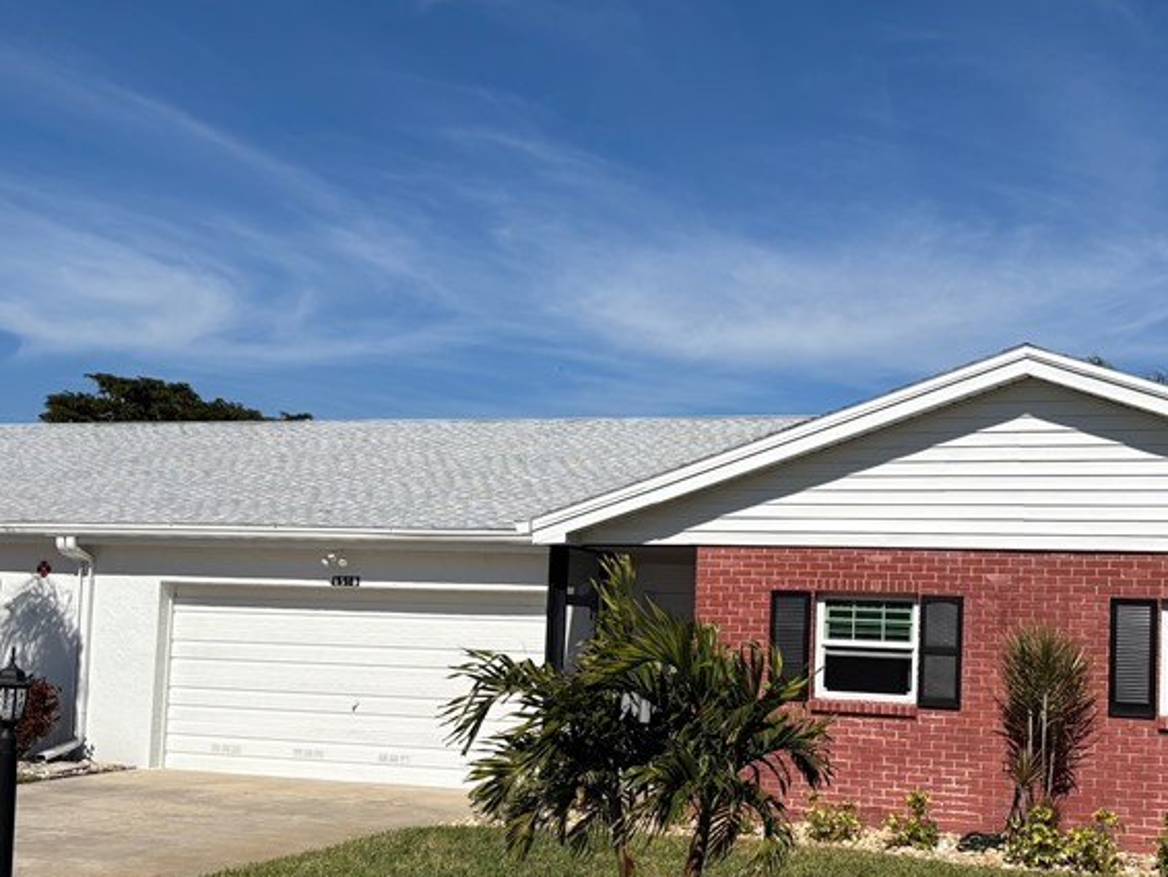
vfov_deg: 30.8
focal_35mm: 47
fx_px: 1587
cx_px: 660
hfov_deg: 40.3
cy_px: 545
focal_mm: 5.96
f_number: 1.6
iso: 50
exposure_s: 1/7692
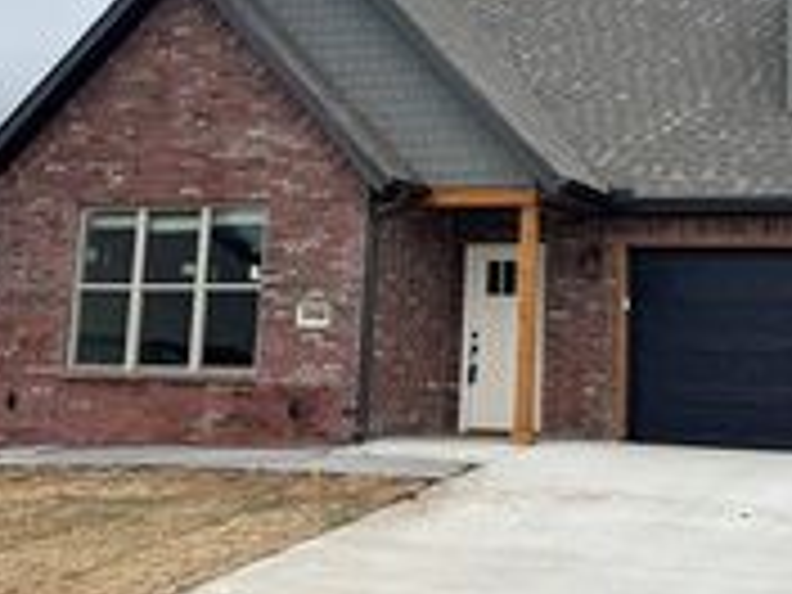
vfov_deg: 21.2
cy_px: 79
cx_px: 513
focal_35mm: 68
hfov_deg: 28.4
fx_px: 1556
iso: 80
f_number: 1.78
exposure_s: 1/7092
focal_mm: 6.76
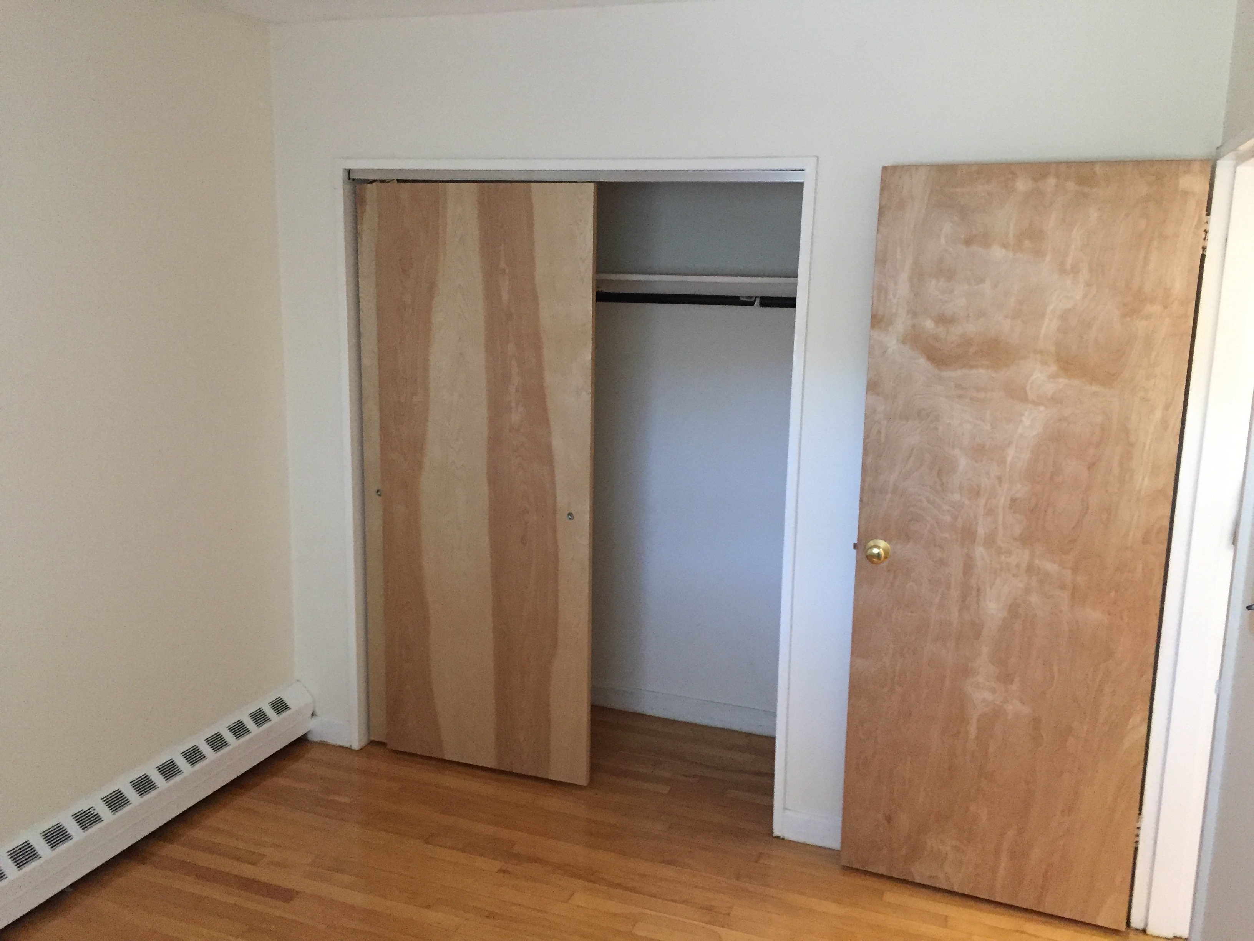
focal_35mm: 29
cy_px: 470
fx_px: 1051
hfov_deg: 61.7
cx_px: 627
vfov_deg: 48.2
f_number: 2.2
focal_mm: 4.15
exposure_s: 1/30
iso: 250
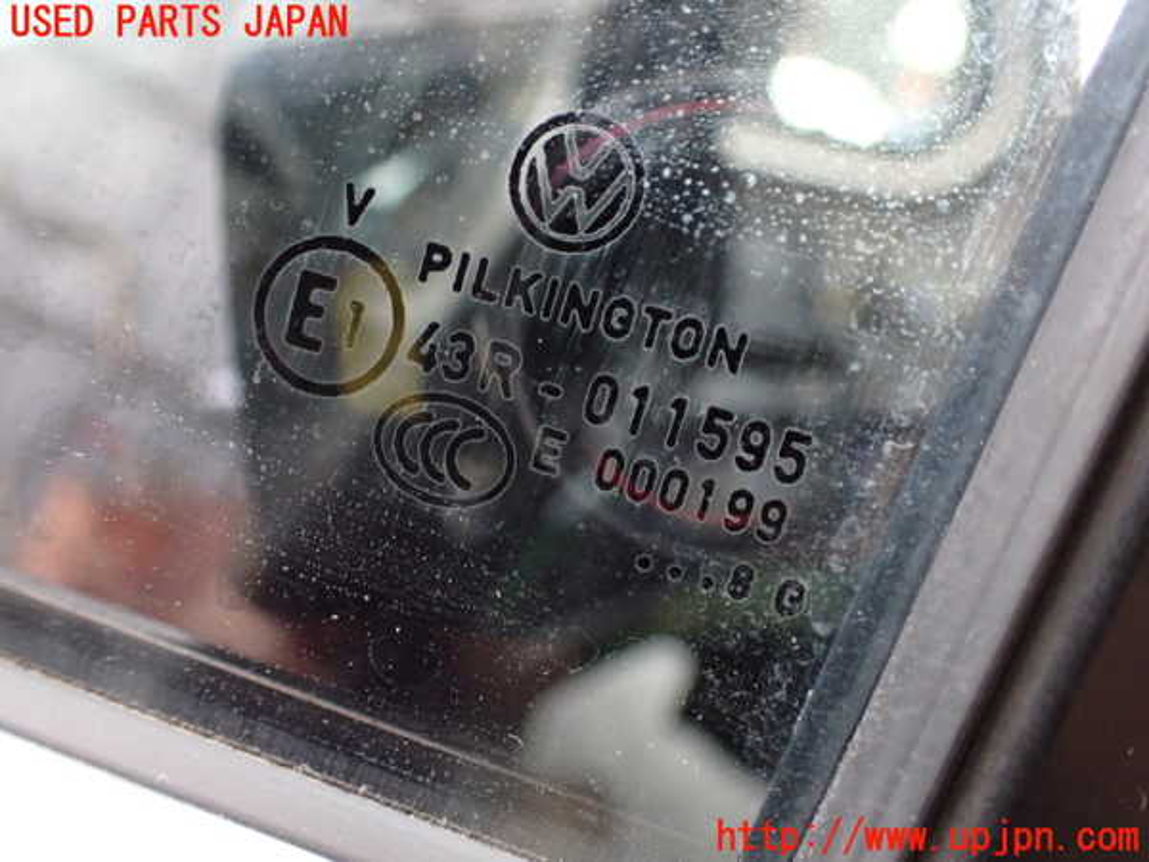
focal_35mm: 30
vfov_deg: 46.8
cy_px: 431
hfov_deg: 60.0
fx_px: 996
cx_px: 574
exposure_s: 1/50
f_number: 2.3
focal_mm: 5.4
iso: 800
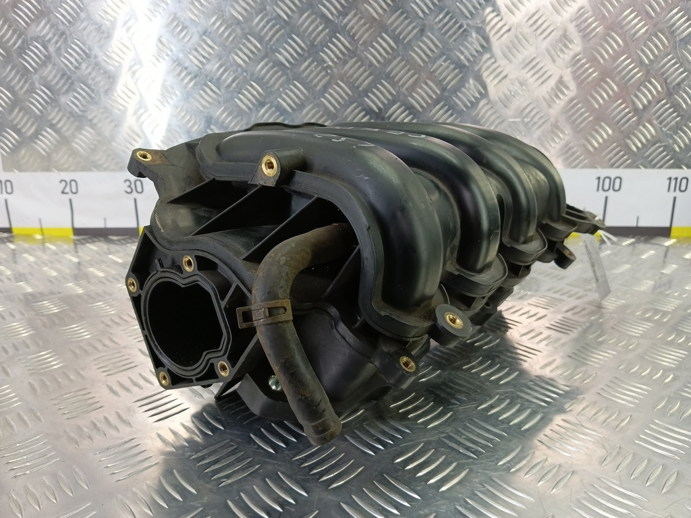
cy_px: 259
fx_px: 459
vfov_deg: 58.9
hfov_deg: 73.9
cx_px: 346
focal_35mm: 23
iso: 185
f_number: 1.6
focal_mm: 4.11
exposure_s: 1/50
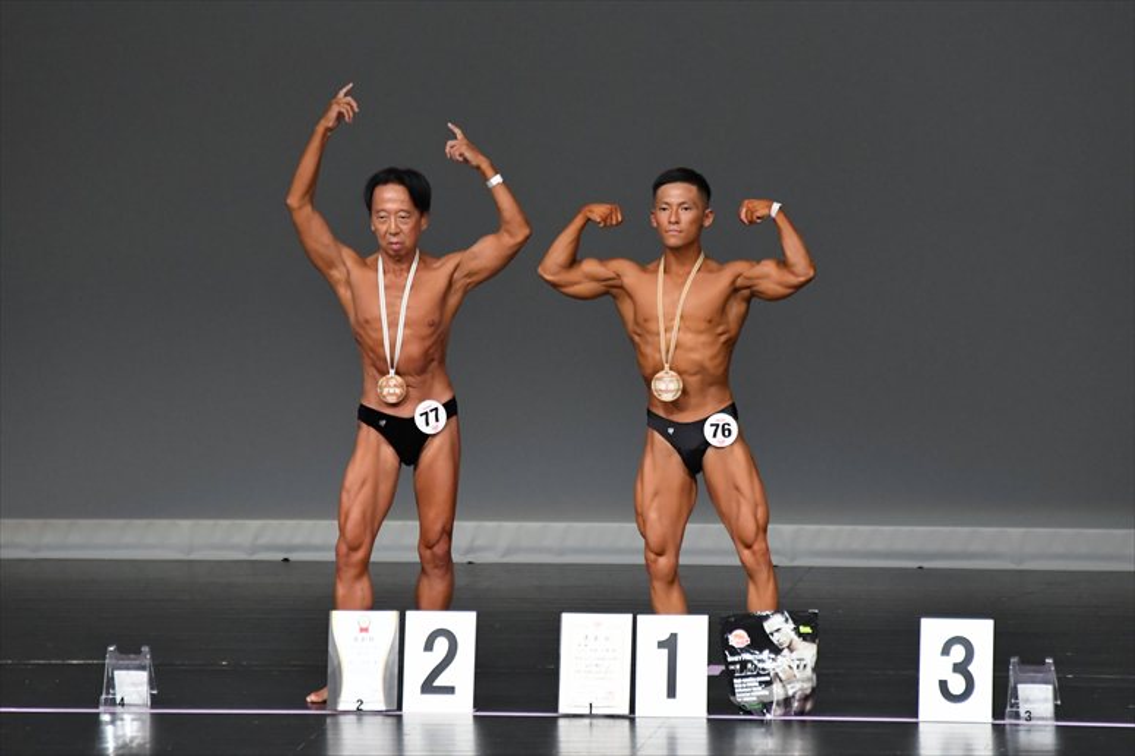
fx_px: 10872
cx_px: 568
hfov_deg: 6.0
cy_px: 378
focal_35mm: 345
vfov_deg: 4.0
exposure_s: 1/400
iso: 5000
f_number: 5.6
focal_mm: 230
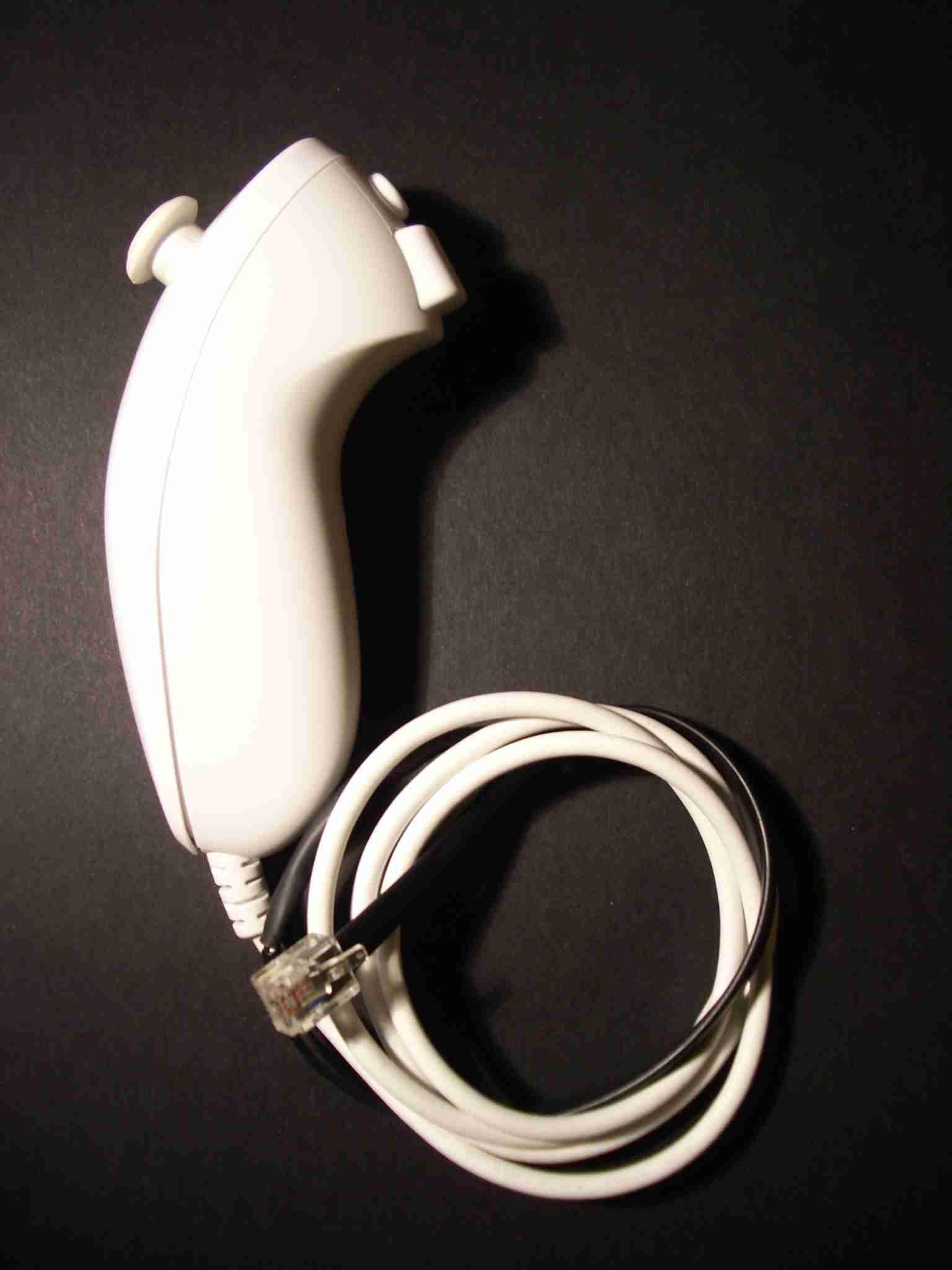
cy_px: 635
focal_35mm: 35
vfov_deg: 52.6
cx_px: 476
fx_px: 1283
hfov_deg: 40.7
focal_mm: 5.8
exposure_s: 1/15
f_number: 2.6
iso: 100
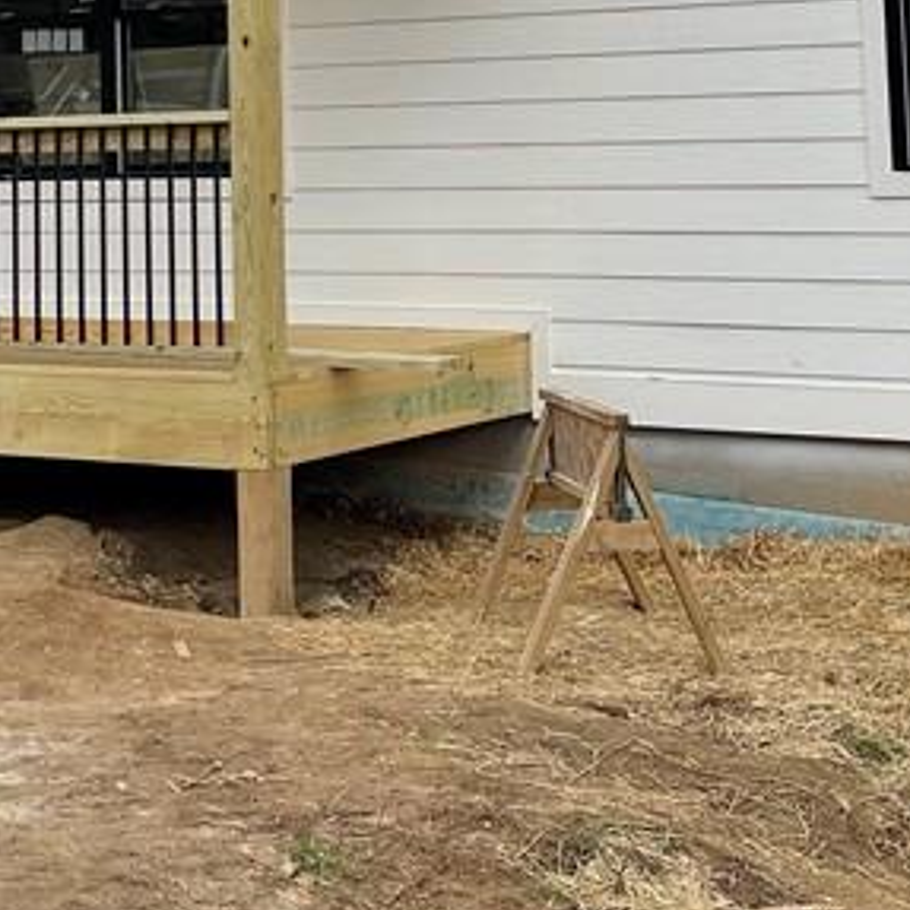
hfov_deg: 21.1
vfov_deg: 20.1
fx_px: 2439
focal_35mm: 82
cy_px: -111
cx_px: 400
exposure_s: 1/3165
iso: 32
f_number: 1.6
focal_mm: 5.1
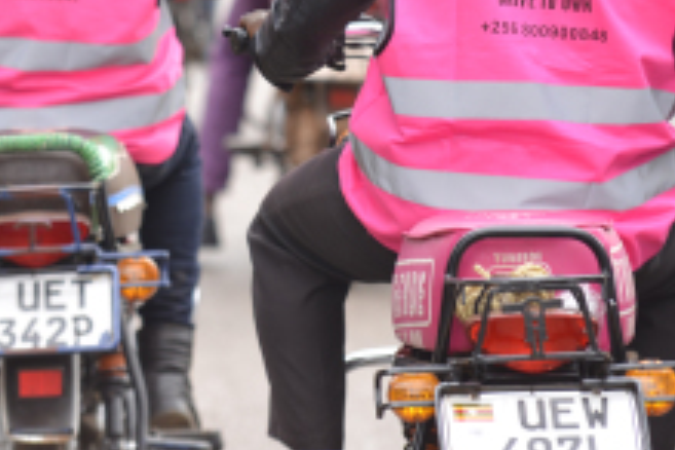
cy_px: 3
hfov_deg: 5.8
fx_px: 6674
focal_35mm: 356
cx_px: 159
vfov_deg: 3.9
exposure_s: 1/500
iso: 100
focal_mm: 130
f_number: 3.2
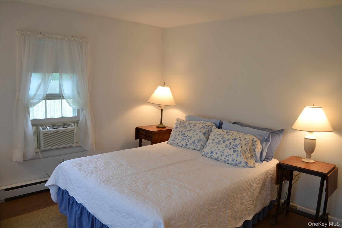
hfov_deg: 67.4
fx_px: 256
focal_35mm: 27
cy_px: 114
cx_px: 171
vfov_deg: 47.9
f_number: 4
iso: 400
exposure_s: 1/60
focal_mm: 18
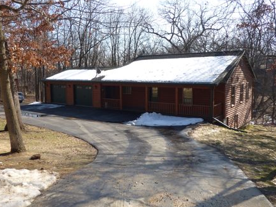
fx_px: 255
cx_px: 129
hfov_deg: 56.8
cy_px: 96
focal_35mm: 32
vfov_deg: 44.1
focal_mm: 5.04
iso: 100
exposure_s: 1/640
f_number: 3.2
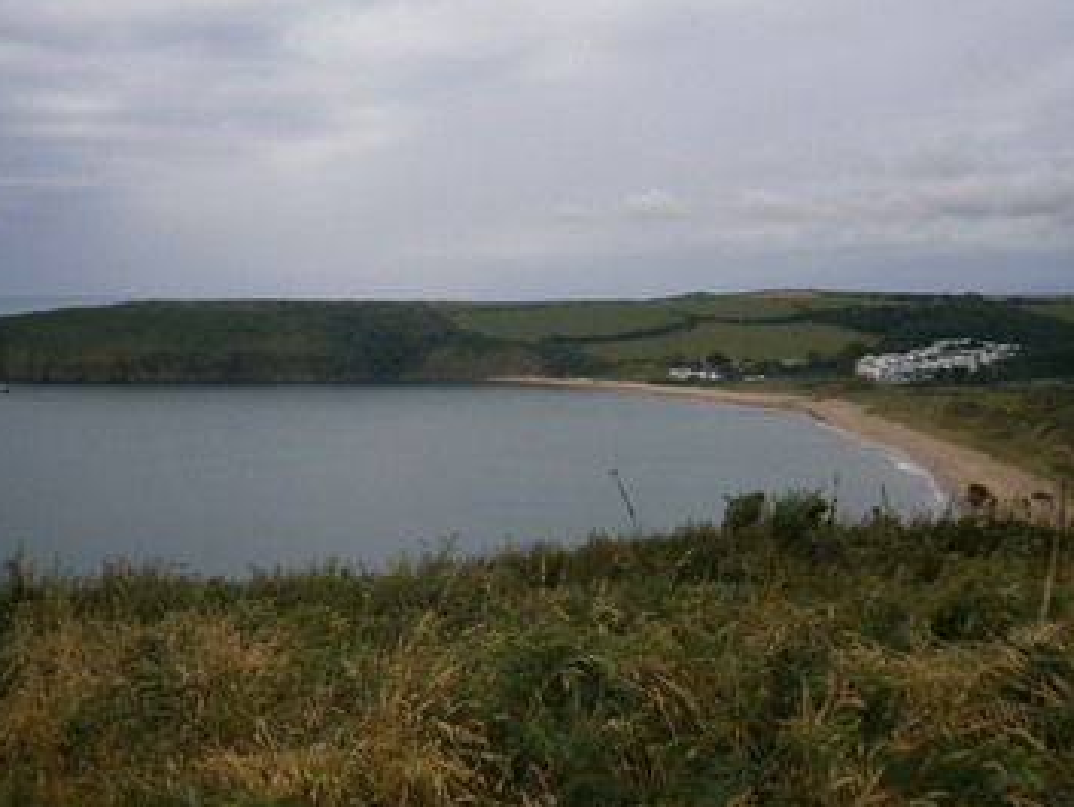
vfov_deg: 32.2
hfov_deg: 42.0
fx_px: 1397
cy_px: 381
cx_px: 472
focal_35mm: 45
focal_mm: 5.5
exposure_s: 1/200
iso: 80
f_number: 8.3
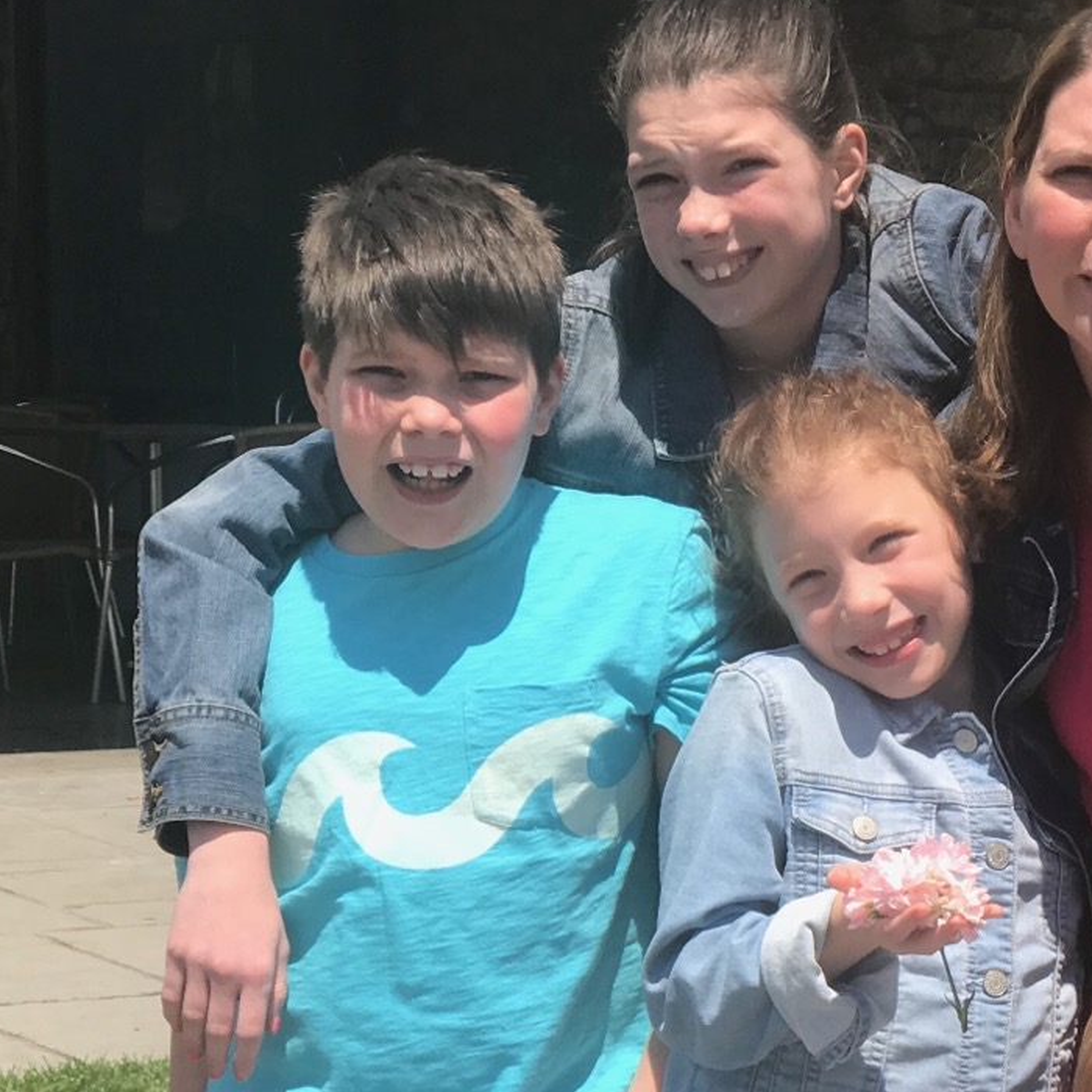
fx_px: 5139
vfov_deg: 12.0
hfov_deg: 11.9
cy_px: 1016
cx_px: 1198
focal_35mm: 144
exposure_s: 1/606
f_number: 2.8
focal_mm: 6.6
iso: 20
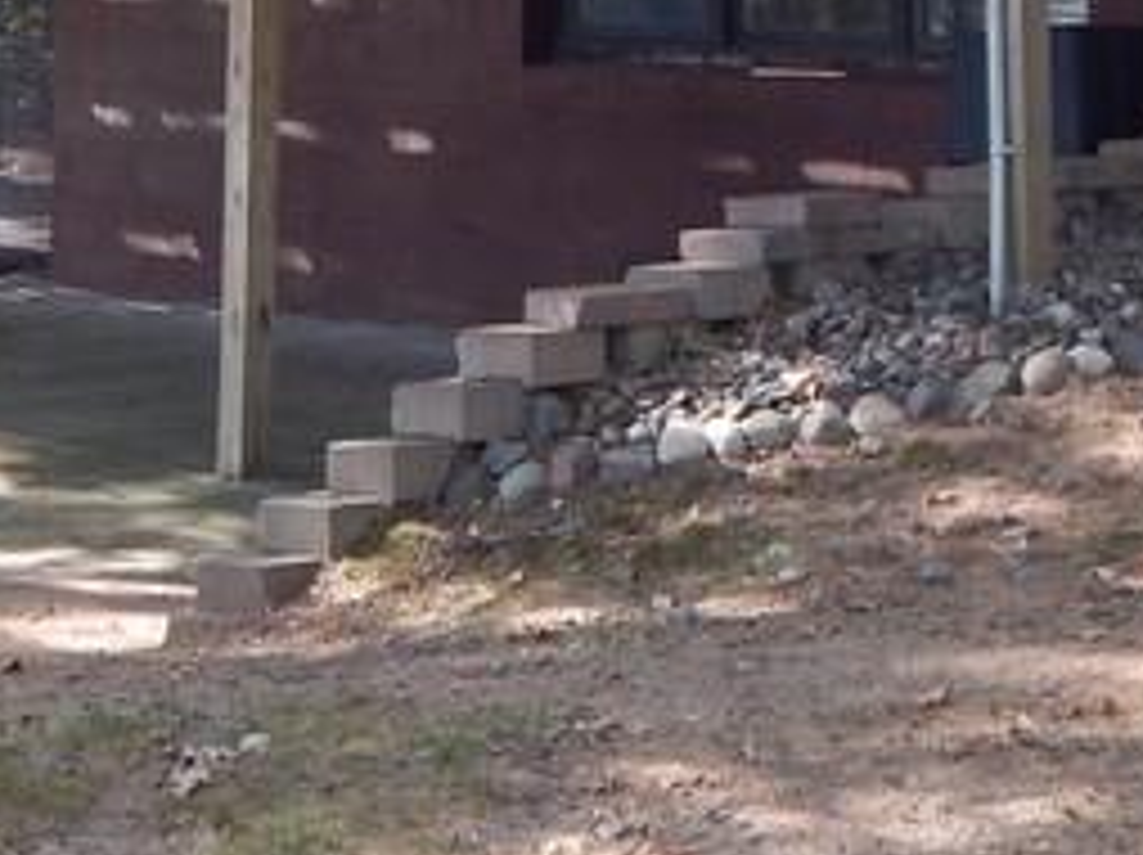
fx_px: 3728
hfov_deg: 17.4
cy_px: -616
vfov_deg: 12.2
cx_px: 486
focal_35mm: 113
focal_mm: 5.1
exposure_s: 1/60
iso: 125
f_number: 3.2
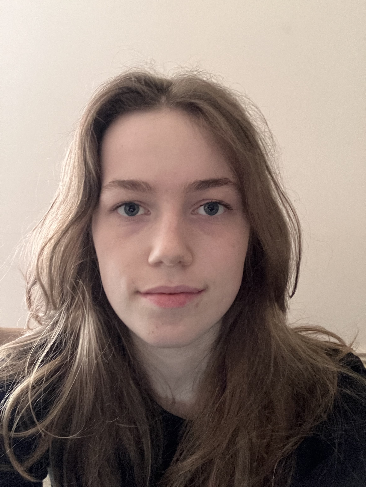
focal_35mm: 32
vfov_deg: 56.8
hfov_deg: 44.2
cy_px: 244
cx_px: 183
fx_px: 451
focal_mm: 2.87
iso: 640
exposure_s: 1/15
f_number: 2.2
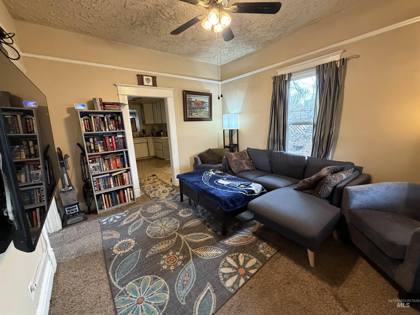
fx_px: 170
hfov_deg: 102.1
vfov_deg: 85.7
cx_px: 210
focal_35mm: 14
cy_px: 158
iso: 500
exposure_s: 1/60
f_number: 2.2
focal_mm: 2.22
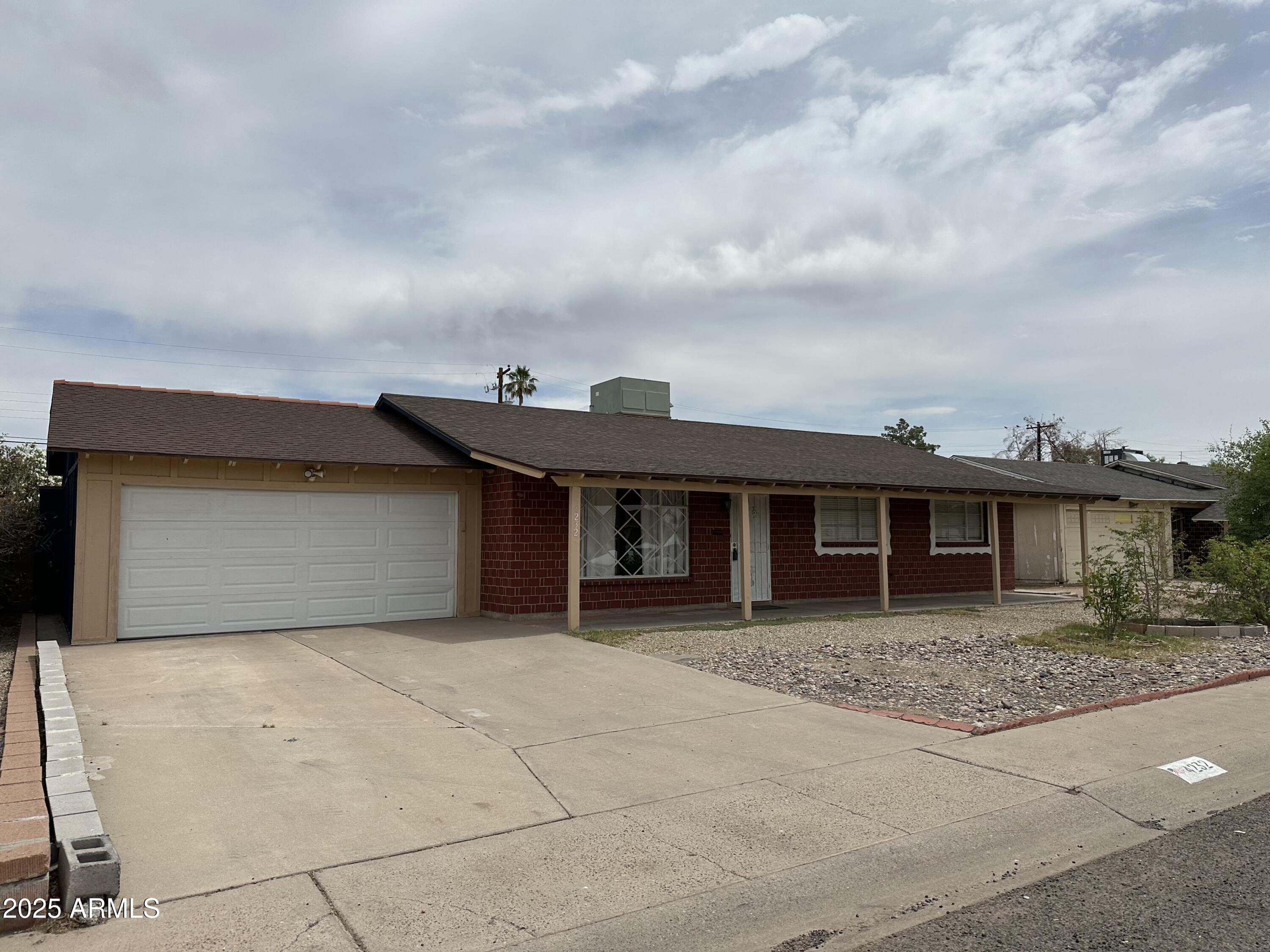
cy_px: 476
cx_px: 635
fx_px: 881
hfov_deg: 71.6
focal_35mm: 24
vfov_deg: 56.8
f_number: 1.78
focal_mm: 6.86
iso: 80
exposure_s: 1/12048
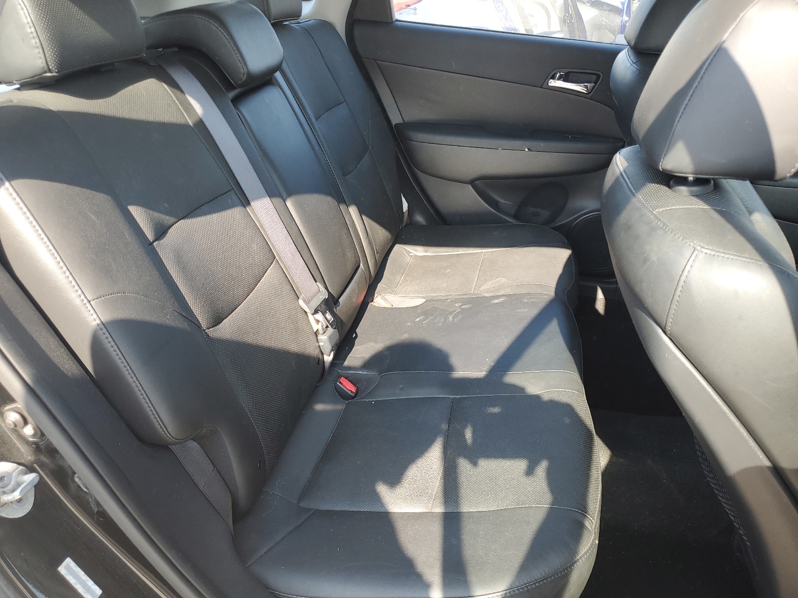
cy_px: 299
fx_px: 599
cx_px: 399
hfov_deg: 67.3
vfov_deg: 53.1
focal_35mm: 26
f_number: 1.5
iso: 50
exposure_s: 1/222
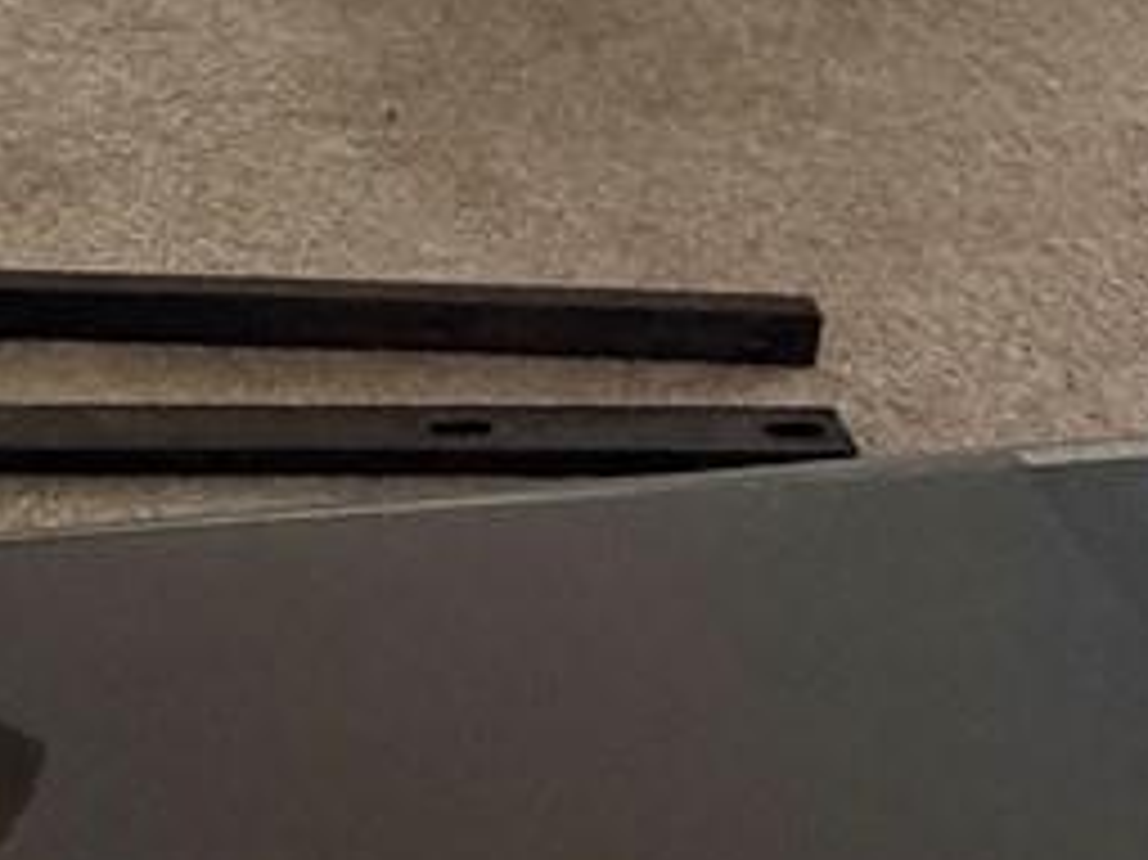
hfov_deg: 20.0
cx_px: -446
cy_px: -842
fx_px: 2917
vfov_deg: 14.2
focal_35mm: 88
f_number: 2.2
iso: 800
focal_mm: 2.22
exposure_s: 1/60
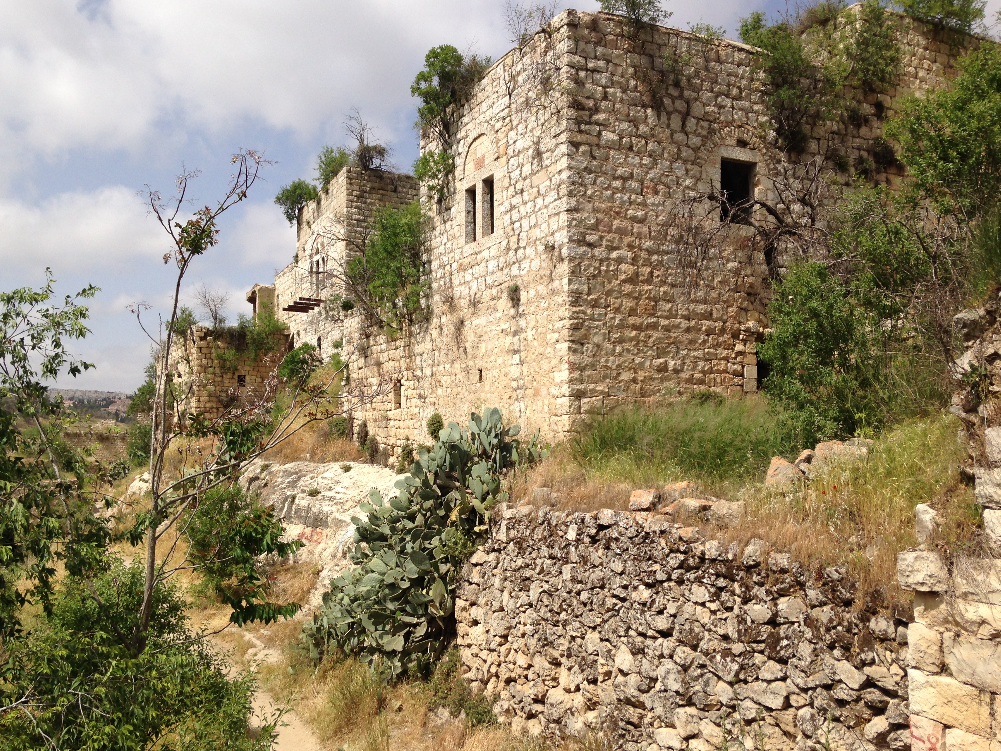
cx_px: 505
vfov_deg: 41.8
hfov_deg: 54.0
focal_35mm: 34
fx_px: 983
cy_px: 370
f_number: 2.4
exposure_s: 1/2463
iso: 50
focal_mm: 4.12
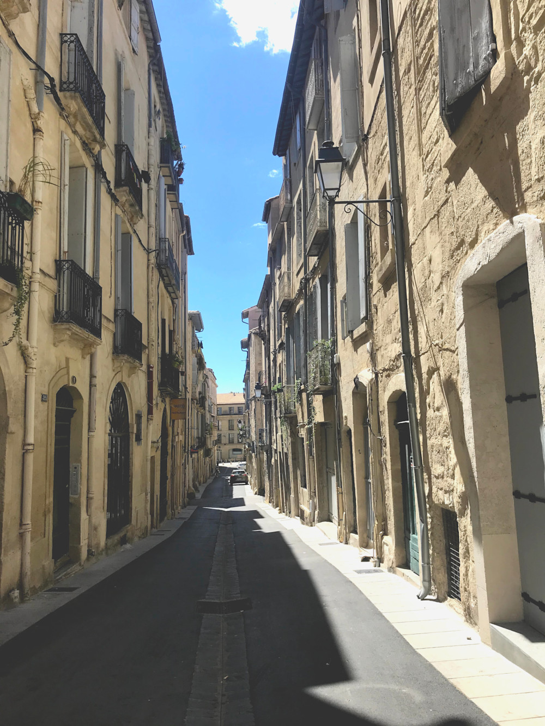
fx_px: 588
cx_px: 272
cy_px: 363
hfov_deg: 49.8
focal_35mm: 28
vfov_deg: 63.4
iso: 20
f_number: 1.8
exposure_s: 1/1742
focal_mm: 3.99
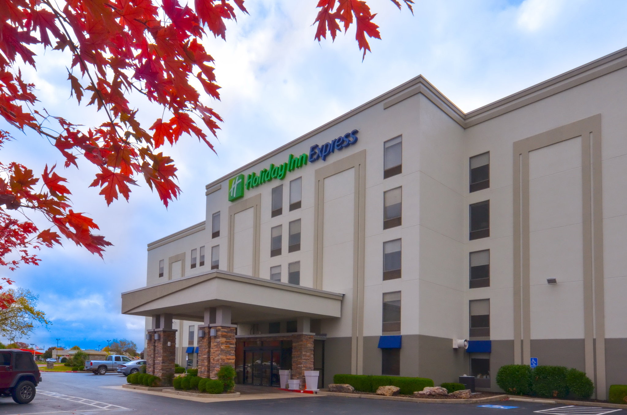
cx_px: 314
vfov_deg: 55.9
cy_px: 208
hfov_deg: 77.4
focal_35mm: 22
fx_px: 391
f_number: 18
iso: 320
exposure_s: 1/125
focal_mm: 15
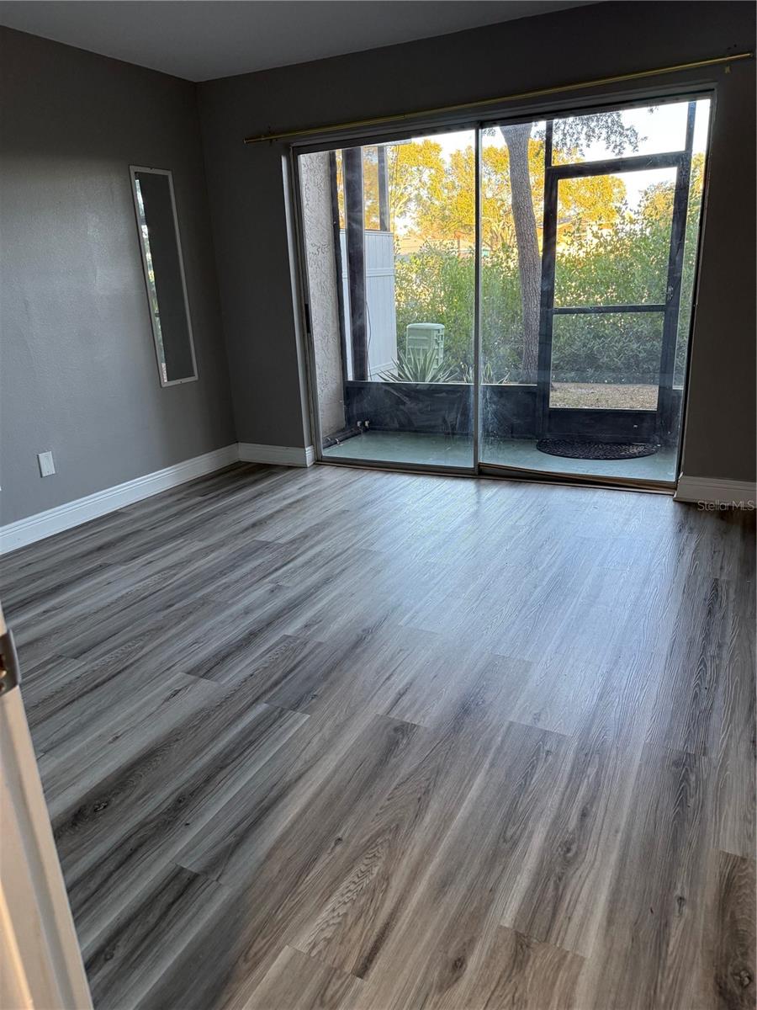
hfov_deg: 56.8
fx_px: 700
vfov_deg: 71.6
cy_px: 505
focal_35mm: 24
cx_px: 378
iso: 200
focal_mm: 6.76
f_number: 1.78
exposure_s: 1/120
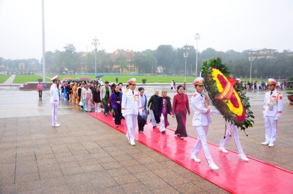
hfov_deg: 57.3
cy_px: 97
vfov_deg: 39.9
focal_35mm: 33
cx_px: 146
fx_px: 268
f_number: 4.5
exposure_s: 1/80
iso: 400
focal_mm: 22
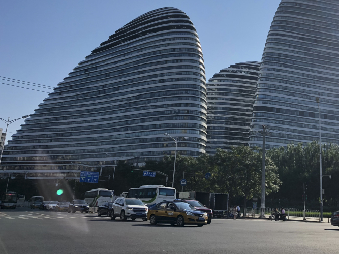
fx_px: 421
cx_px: 253
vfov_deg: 33.2
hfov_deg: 42.5
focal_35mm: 43
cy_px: 80
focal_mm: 4
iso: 20
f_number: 1.8
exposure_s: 1/2000
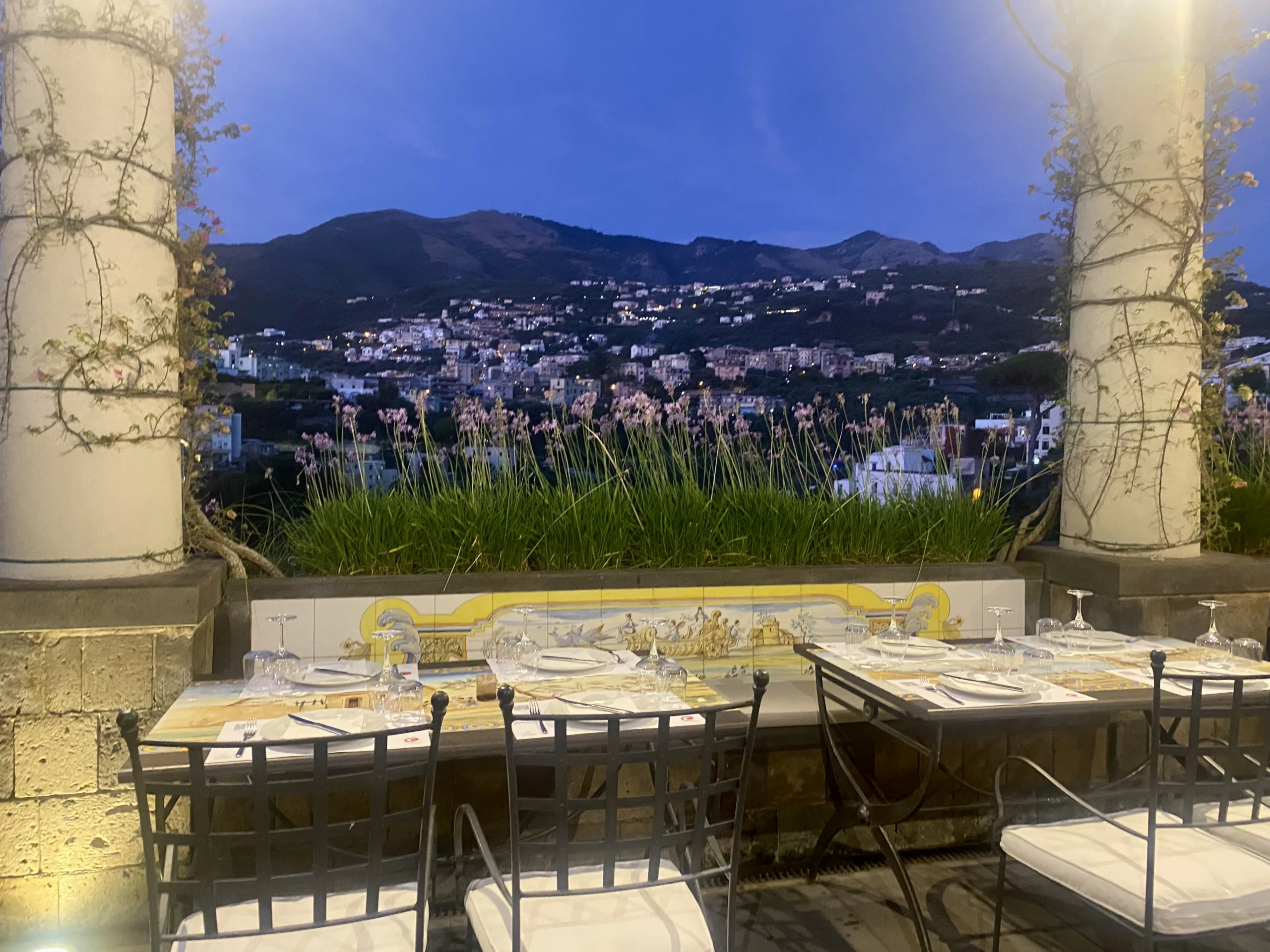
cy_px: 476
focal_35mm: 26
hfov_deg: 67.3
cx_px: 635
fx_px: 954
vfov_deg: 53.1
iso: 500
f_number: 1.8
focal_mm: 4.25
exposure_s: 1/25
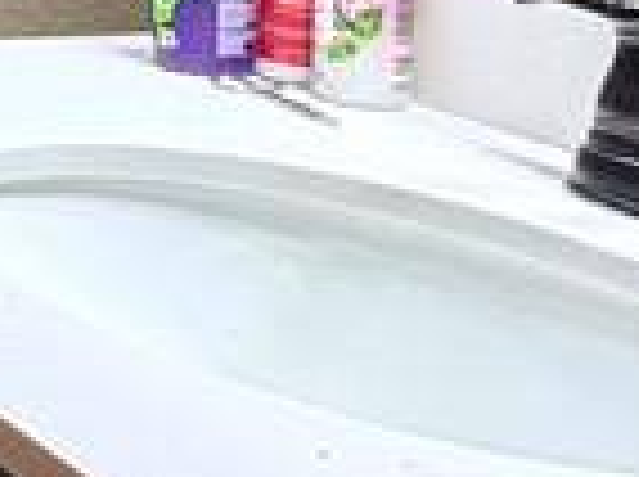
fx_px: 1861
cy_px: -356
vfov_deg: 13.3
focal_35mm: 101
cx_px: -806
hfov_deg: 14.4
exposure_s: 1/60
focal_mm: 2.22
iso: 200
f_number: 2.2
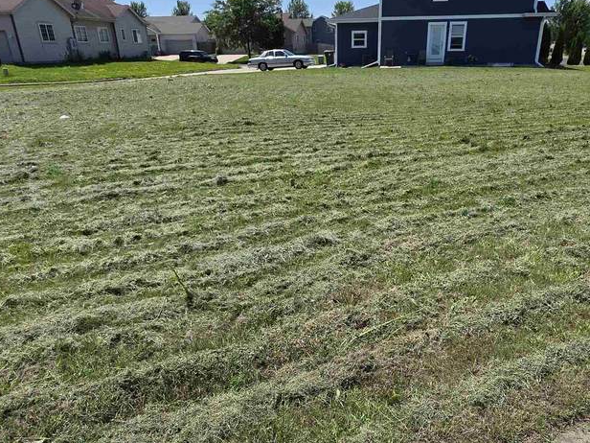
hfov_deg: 65.3
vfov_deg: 50.5
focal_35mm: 27
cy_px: 292
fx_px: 460
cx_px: 315
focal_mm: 2.2
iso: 40
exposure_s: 1/3345
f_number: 1.9
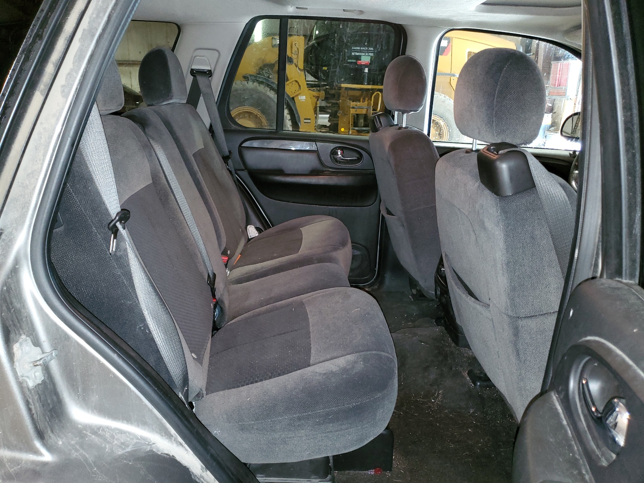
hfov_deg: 67.3
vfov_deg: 53.1
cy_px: 242
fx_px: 484
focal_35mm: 26
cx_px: 322
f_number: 1.5
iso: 134
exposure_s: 1/12
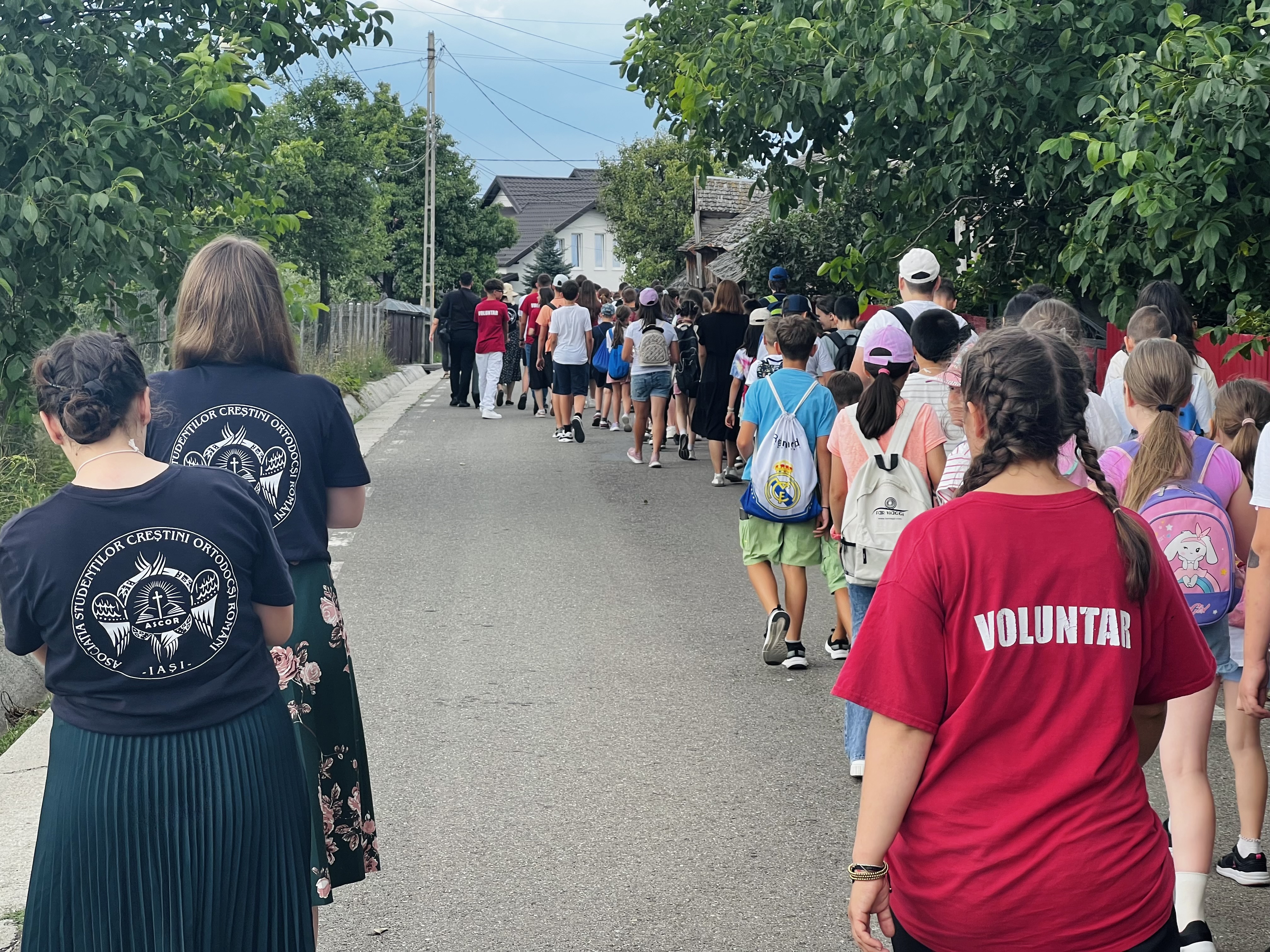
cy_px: 476
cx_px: 635
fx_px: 2825
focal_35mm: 77
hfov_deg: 25.3
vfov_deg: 19.1
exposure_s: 1/154
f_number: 2.8
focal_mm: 9
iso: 32
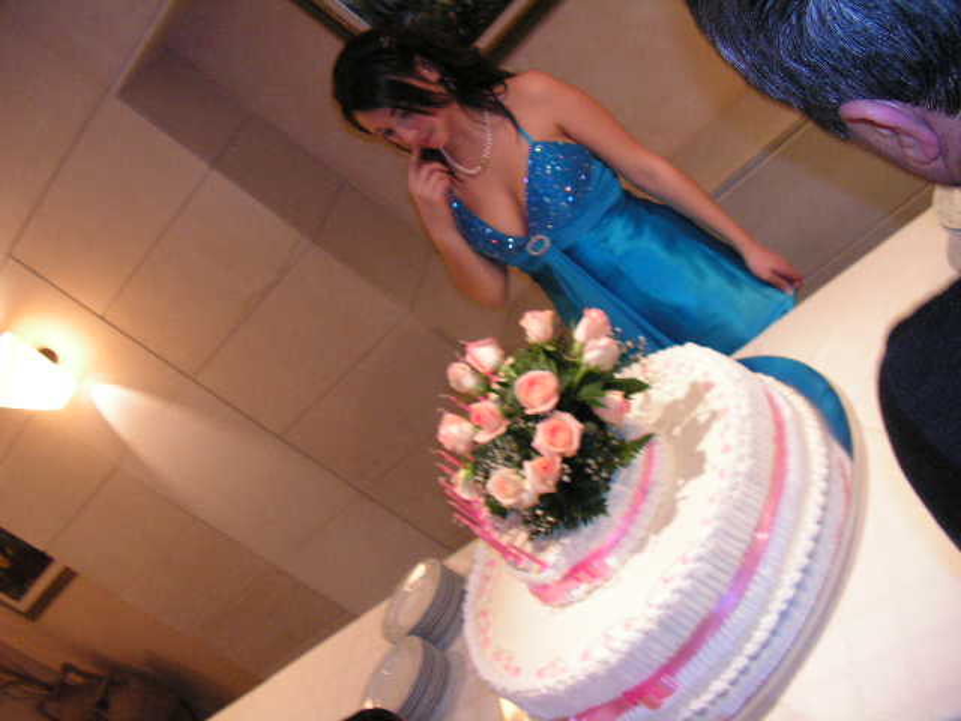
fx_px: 999
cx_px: 480
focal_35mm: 36
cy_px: 360
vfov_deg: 39.7
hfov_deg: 51.4
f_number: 3.2
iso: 200
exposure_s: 1/40
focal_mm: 6
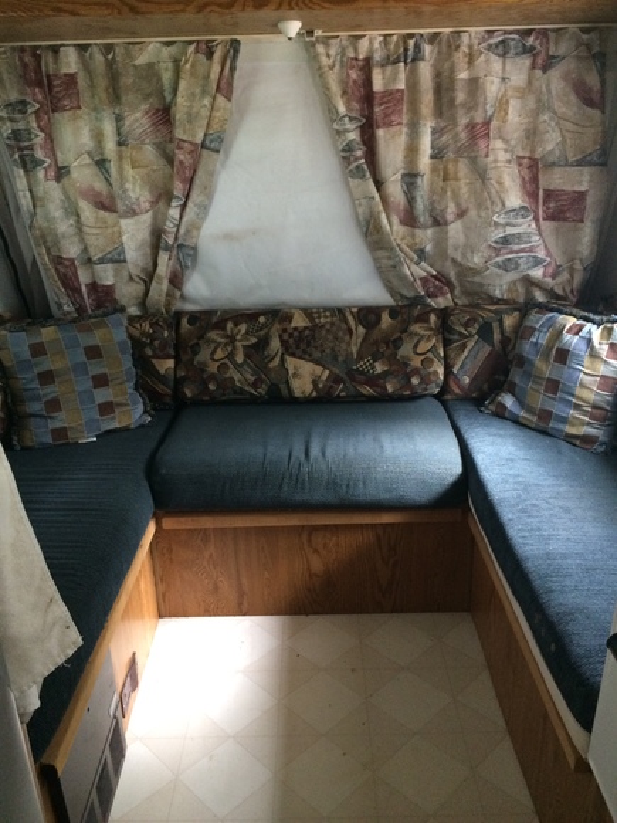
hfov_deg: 48.2
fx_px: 689
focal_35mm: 29
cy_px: 412
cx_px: 308
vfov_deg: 61.7
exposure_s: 1/30
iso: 250
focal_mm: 4.15
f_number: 2.2
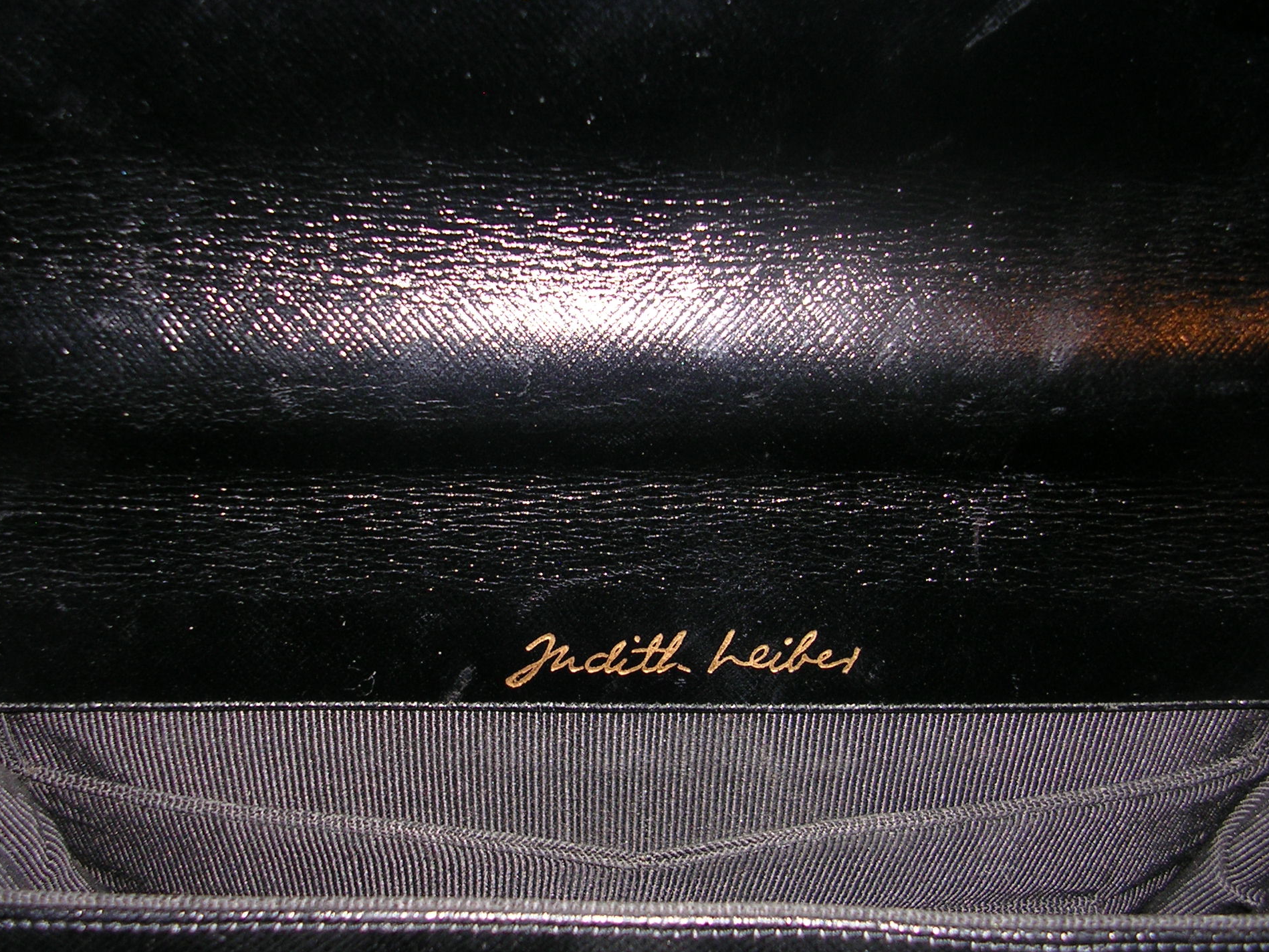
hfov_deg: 45.8
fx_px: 1503
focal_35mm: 41
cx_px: 612
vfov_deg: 35.1
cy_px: 497
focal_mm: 5.8
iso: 50
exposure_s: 1/60.1
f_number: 2.8
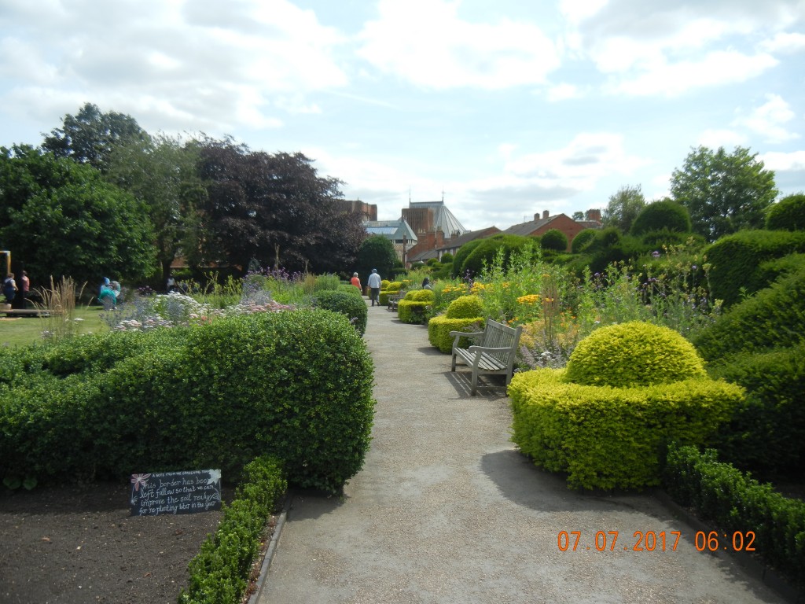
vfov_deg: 46.8
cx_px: 402
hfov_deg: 60.0
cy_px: 302
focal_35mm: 30
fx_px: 698
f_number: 7
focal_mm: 5.4
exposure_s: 1/396
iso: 160
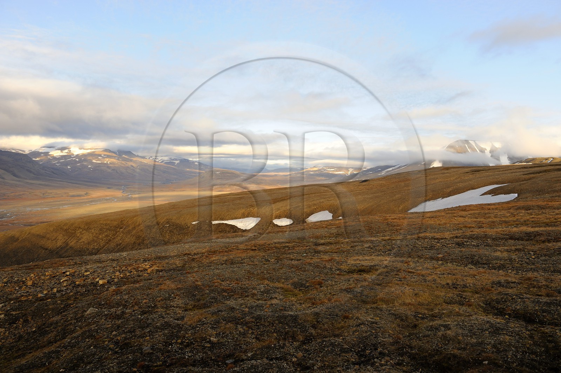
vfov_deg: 46.3
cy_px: 186
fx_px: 436
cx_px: 280
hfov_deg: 65.5
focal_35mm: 28
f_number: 7.1
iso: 200
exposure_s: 1/160
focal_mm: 28
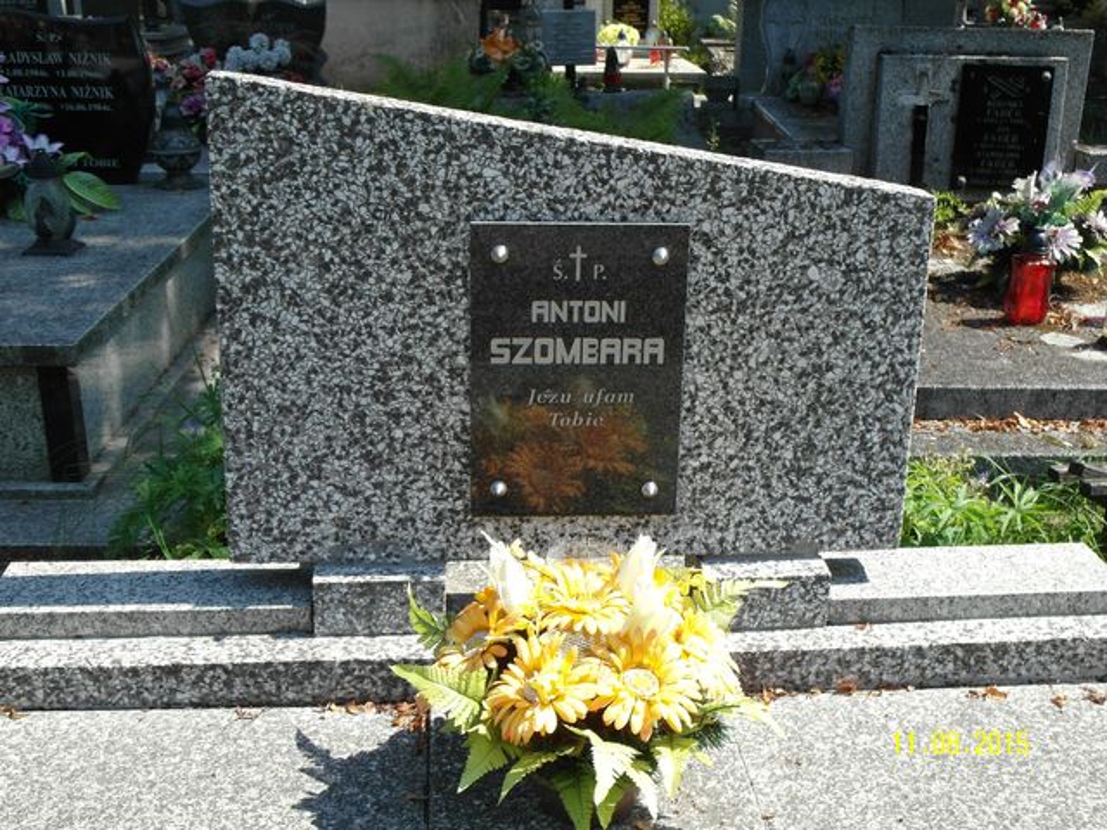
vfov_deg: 34.3
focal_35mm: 42
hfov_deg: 44.8
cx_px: 554
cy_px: 415
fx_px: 1343
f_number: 4.4
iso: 80
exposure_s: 1/250
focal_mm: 9.1
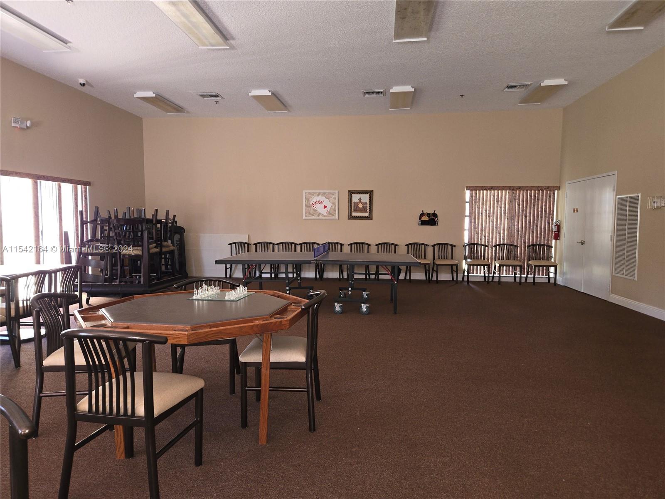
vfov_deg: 58.9
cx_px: 332
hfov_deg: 73.9
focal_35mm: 23
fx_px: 442
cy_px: 250
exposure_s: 1/12
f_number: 1.8
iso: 160
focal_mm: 5.4
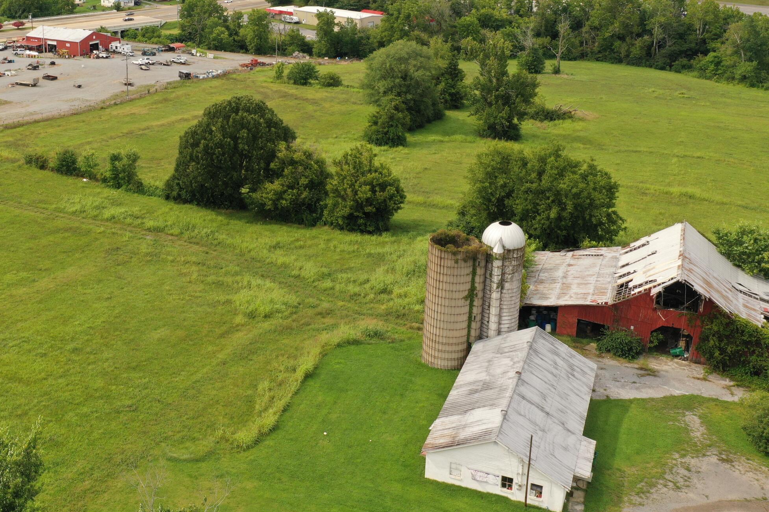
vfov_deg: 30.8
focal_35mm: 43
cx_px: 250
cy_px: 147
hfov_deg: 44.7
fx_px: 918
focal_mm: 10.26
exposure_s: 1/160
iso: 100
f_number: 4.5
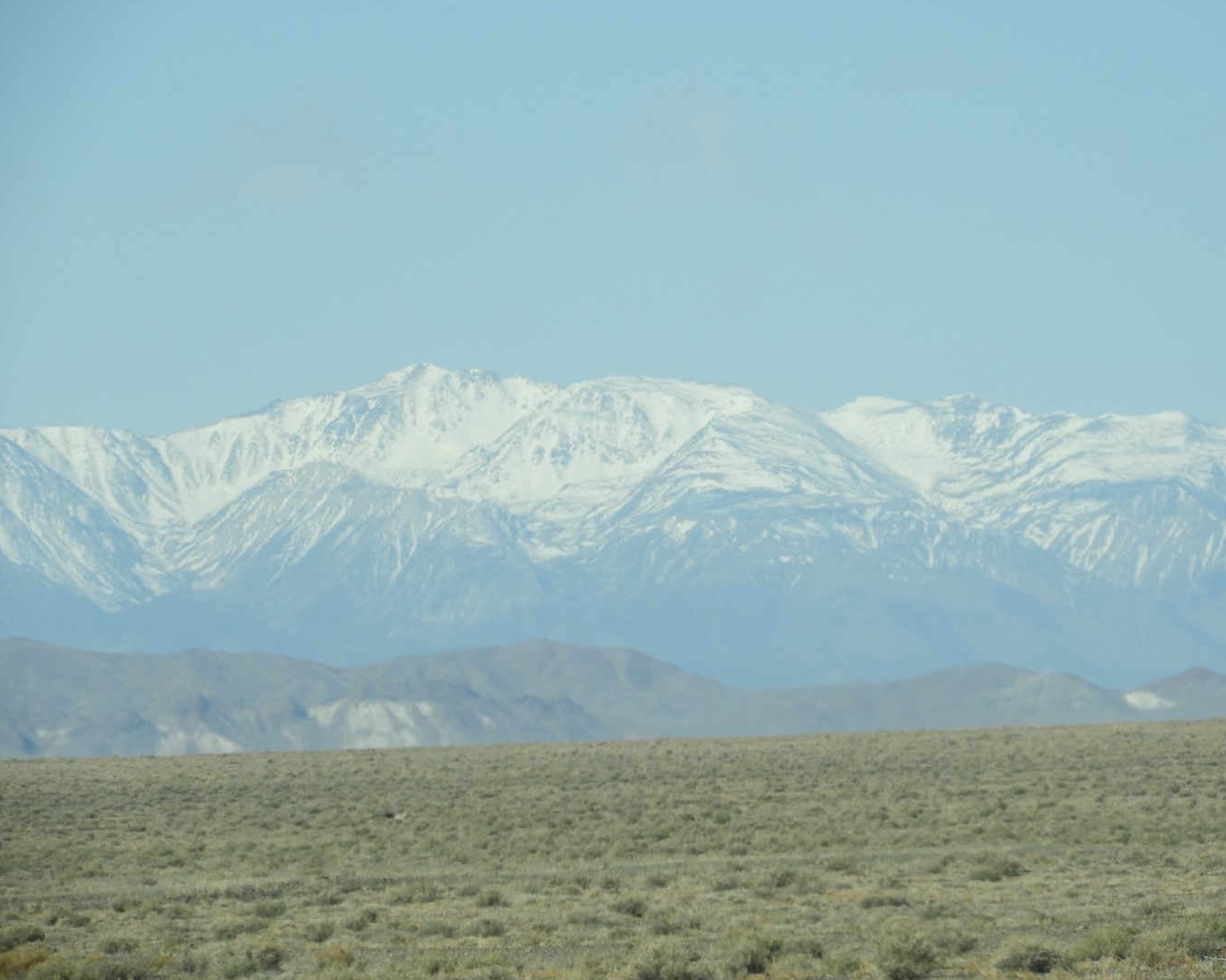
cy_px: 489
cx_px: 617
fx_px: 15167
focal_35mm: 418
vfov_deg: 3.7
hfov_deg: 4.6
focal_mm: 71.7
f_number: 5.6
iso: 100
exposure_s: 1/500
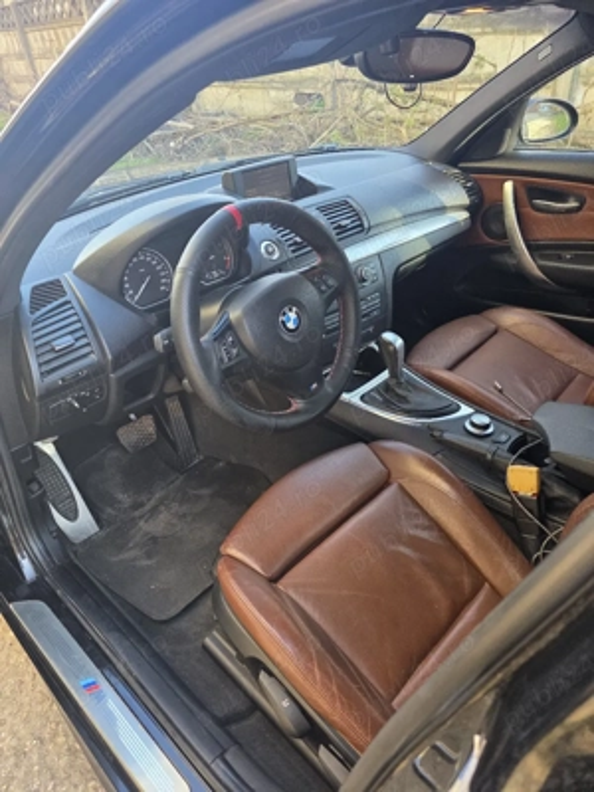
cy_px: 396
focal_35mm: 23
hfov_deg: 58.9
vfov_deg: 73.9
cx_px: 297
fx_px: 526
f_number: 1.7
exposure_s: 1/182
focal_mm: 6.3
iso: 125
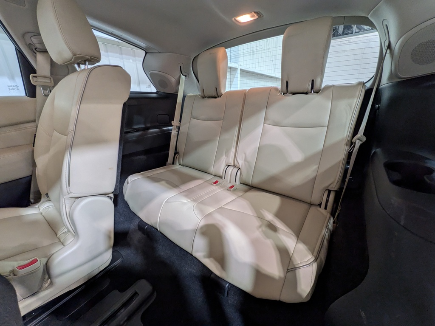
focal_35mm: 14
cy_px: 163
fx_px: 176
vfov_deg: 85.7
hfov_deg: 102.1
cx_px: 218
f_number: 2.2
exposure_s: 1/25
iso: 170
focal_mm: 1.83
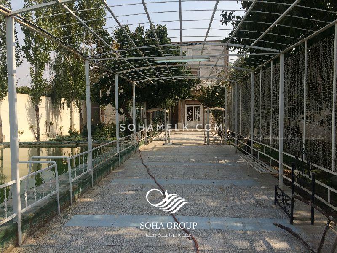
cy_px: 126
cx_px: 168
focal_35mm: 29
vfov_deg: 48.2
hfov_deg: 61.7
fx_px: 282
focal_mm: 4.15
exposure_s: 1/1466
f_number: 2.2
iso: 32
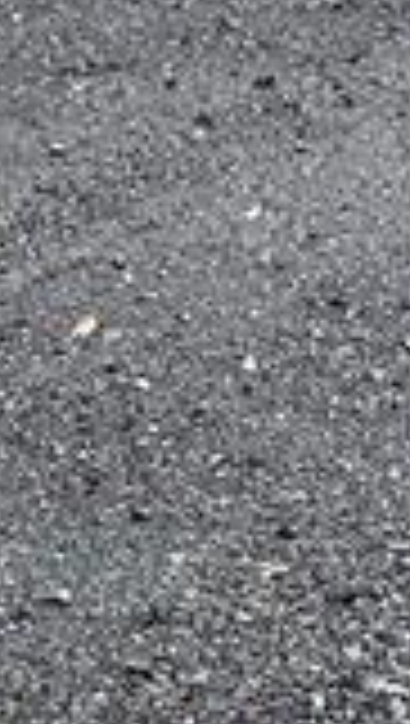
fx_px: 3197
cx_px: 396
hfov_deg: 7.3
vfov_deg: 11.7
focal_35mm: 166
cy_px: -675
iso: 80
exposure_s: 1/836
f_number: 1.78
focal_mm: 6.86
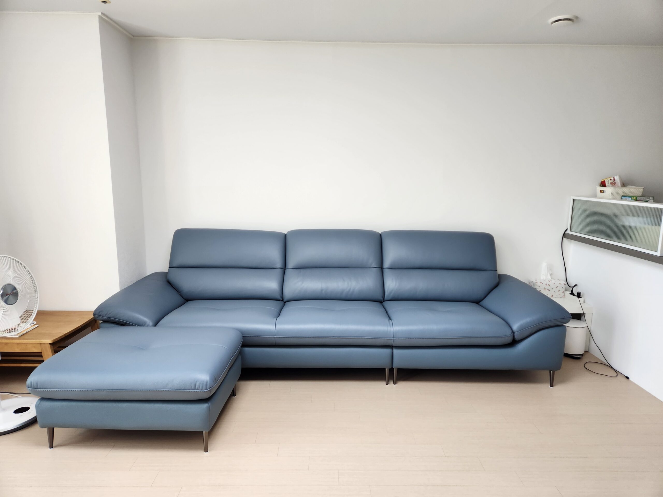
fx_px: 441
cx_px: 332
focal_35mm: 23
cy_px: 248
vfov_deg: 58.9
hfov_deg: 73.9
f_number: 1.8
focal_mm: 5.4
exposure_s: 1/180
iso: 100
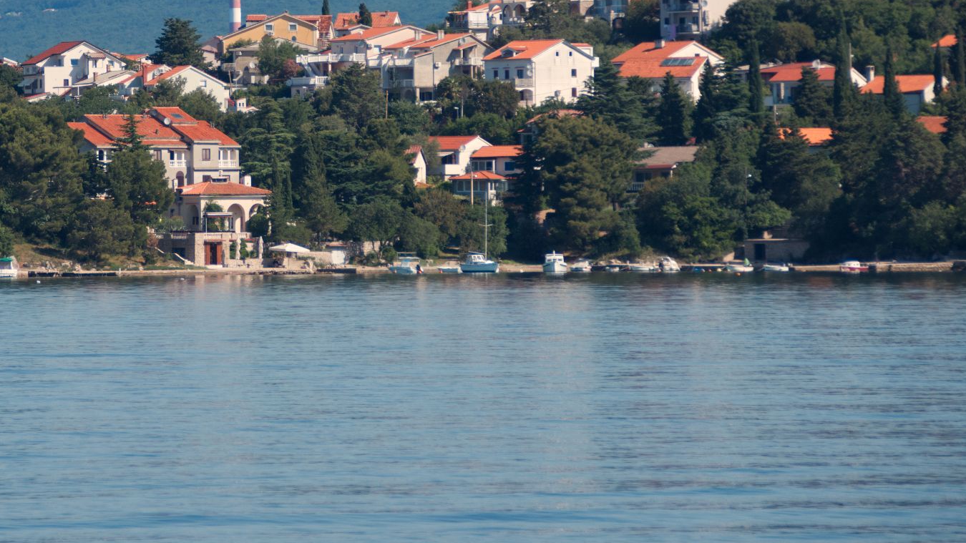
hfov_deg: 5.2
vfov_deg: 2.9
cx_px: 263
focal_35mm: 419
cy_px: 10
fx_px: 10731
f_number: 6.3
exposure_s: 1/400
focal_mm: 150
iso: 100
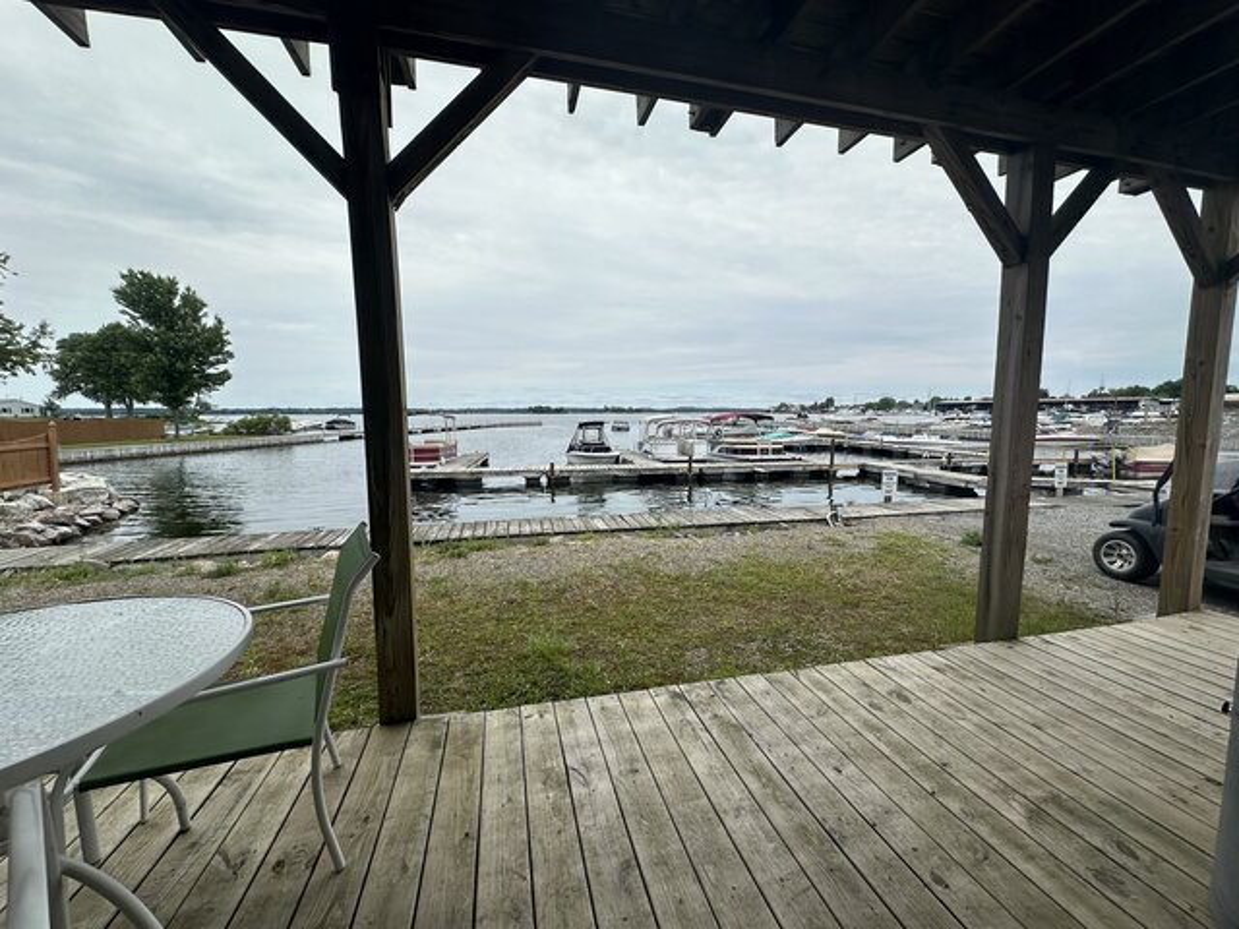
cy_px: 464
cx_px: 620
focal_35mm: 14
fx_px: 501
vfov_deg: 85.7
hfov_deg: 102.1
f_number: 2.2
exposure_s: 1/2882
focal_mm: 2.22
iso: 50
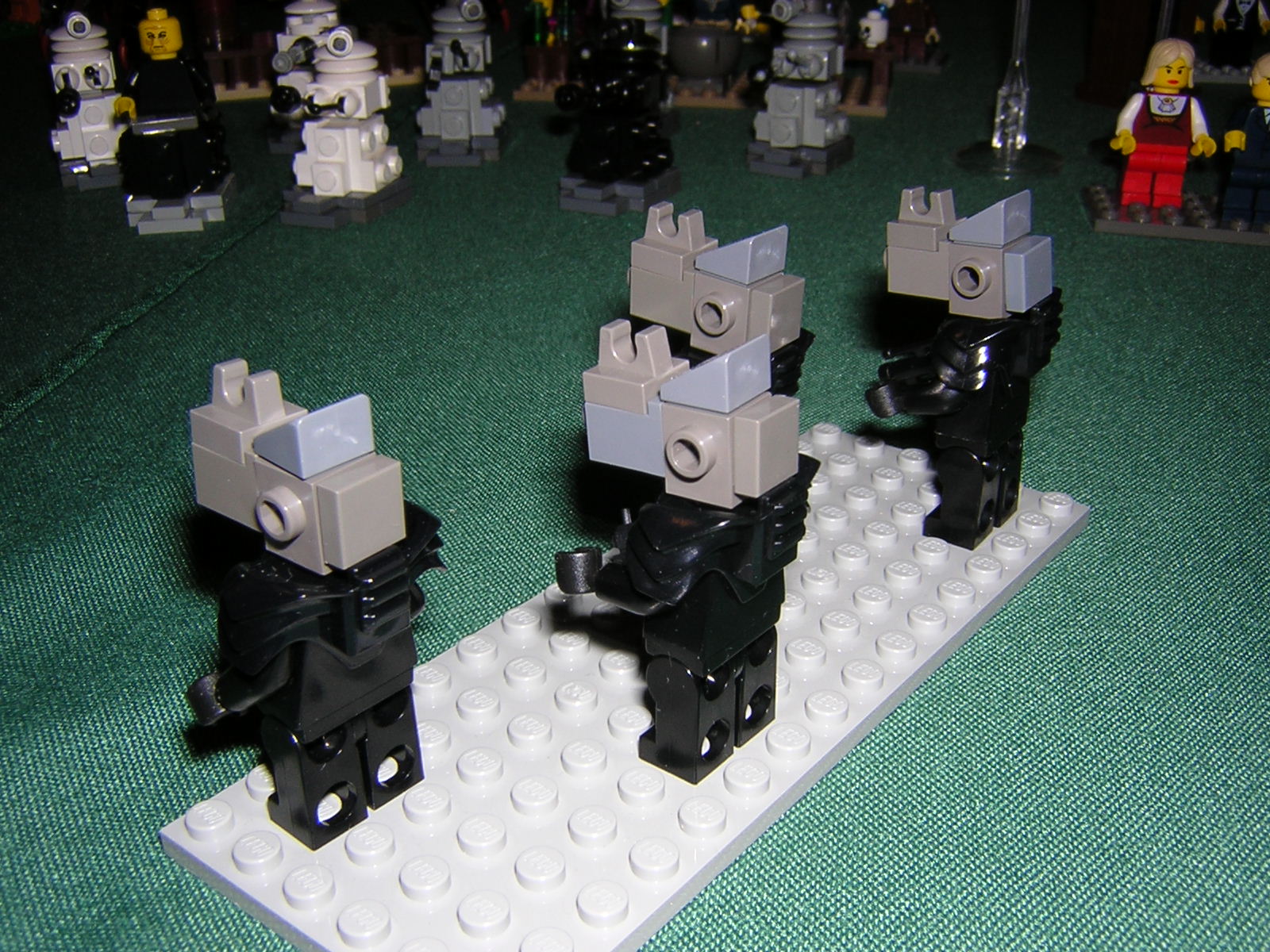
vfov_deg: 39.7
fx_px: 1321
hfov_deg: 51.4
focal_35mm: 36
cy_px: 476
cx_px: 635
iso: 100
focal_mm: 4.7
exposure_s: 1/60.1
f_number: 5.2
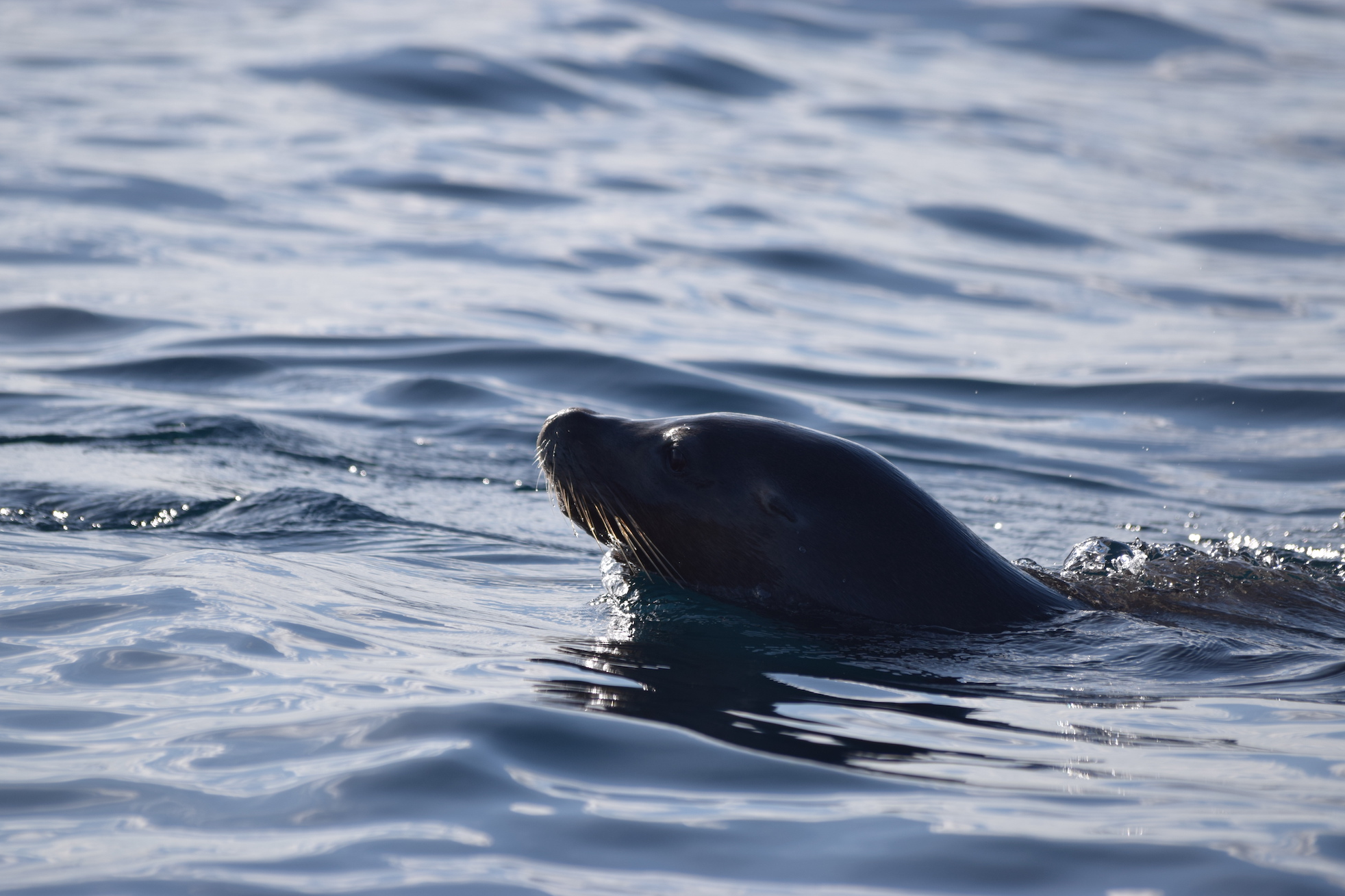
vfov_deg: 4.1
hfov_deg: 6.1
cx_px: 664
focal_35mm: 336
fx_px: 12551
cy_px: 454
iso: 200
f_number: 5
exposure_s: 1/2000
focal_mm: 220
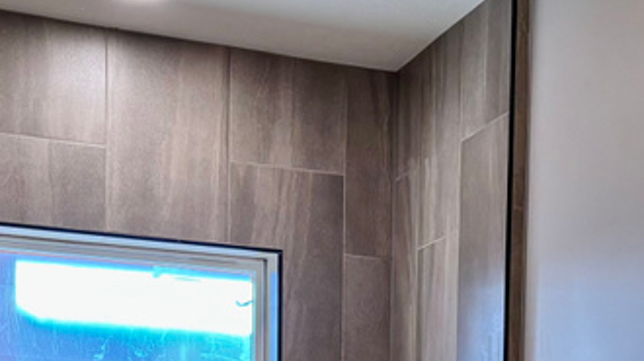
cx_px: 537
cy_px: 628
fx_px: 1502
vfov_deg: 12.6
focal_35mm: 88
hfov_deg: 23.8
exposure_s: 1/120
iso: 80
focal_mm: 5.96
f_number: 1.6
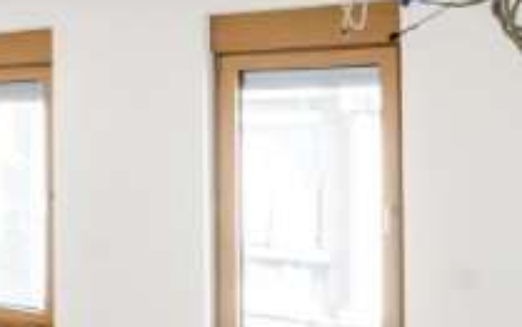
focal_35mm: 71
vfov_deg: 18.3
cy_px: 107
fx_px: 1011
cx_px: -340
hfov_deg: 21.9
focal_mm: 7
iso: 400
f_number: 4
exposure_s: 1/30
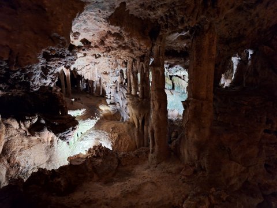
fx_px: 184
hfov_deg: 73.9
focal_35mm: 23
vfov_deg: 58.9
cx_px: 138
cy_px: 104
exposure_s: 1/20
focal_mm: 5.54
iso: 640
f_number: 1.8
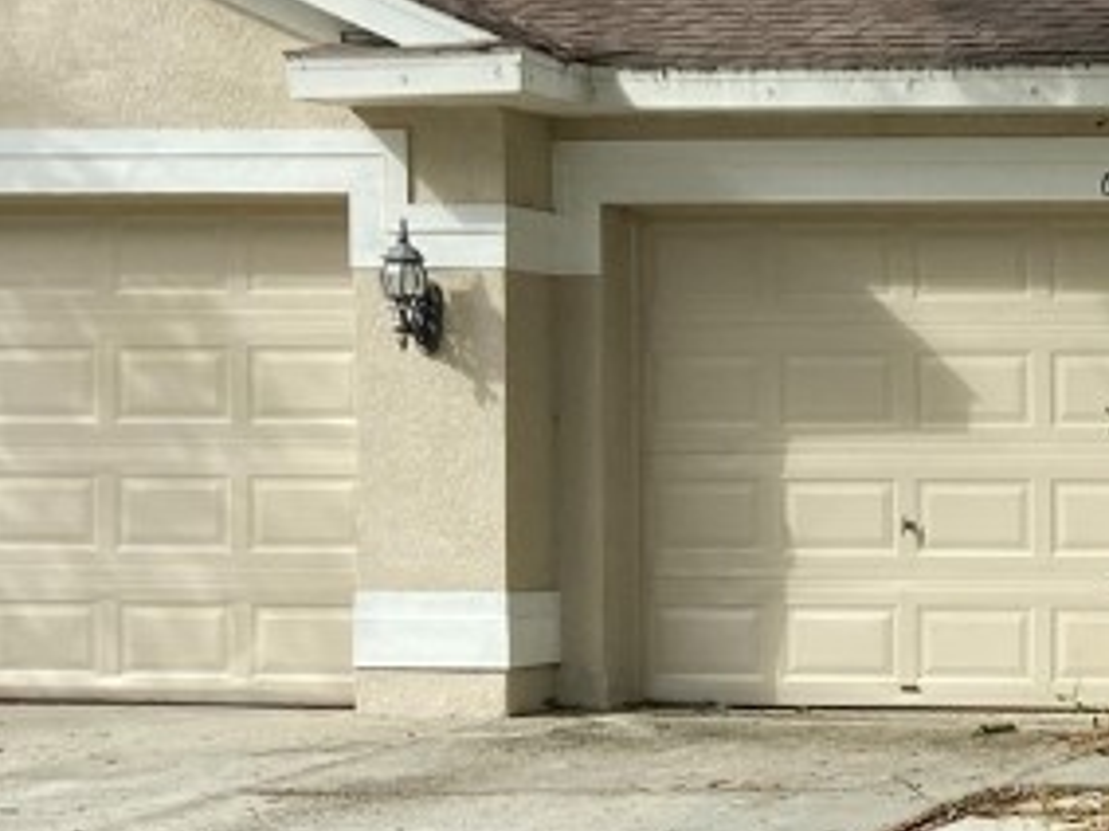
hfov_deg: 18.7
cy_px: 604
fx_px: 3010
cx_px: 1595
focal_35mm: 94
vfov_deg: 15.7
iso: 32
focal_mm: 4.25
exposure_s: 1/1484
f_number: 1.8
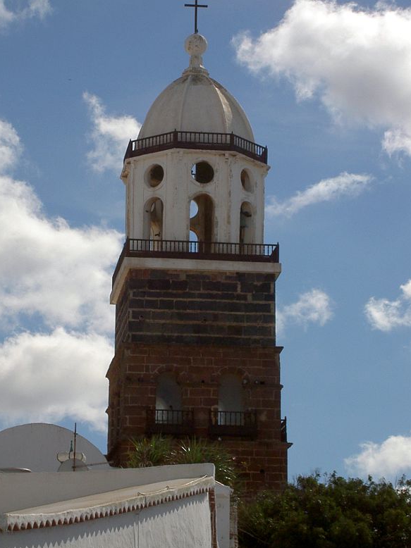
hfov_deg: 12.5
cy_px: 271
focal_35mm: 118
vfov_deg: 16.7
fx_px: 1869
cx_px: 213
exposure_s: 1/500
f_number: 8.3
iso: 50
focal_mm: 16.8
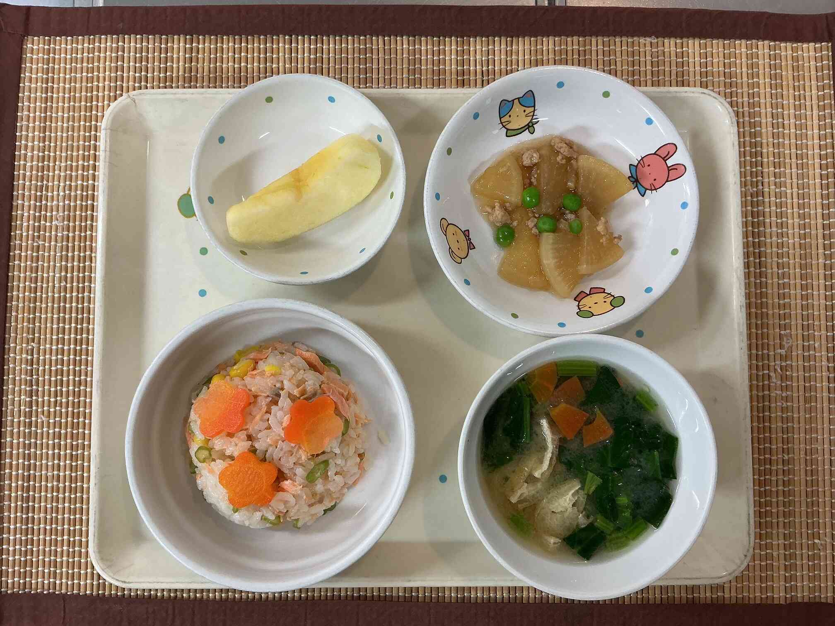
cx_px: 418
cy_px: 313
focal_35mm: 29
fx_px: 700
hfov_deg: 61.7
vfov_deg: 48.2
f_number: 1.8
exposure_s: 1/50
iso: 50
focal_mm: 3
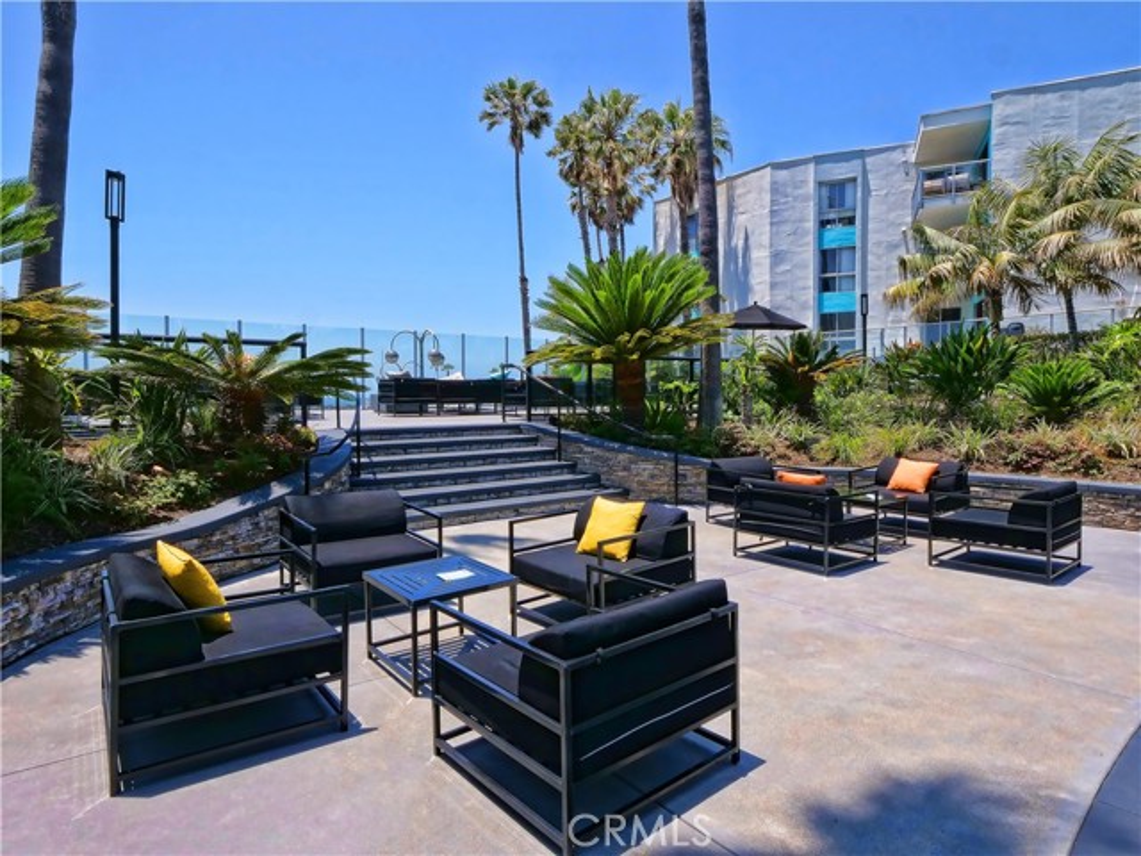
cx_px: 570
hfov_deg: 81.7
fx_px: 659
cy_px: 428
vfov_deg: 66.0
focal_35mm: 20
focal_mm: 10
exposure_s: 1/125
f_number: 14
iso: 200
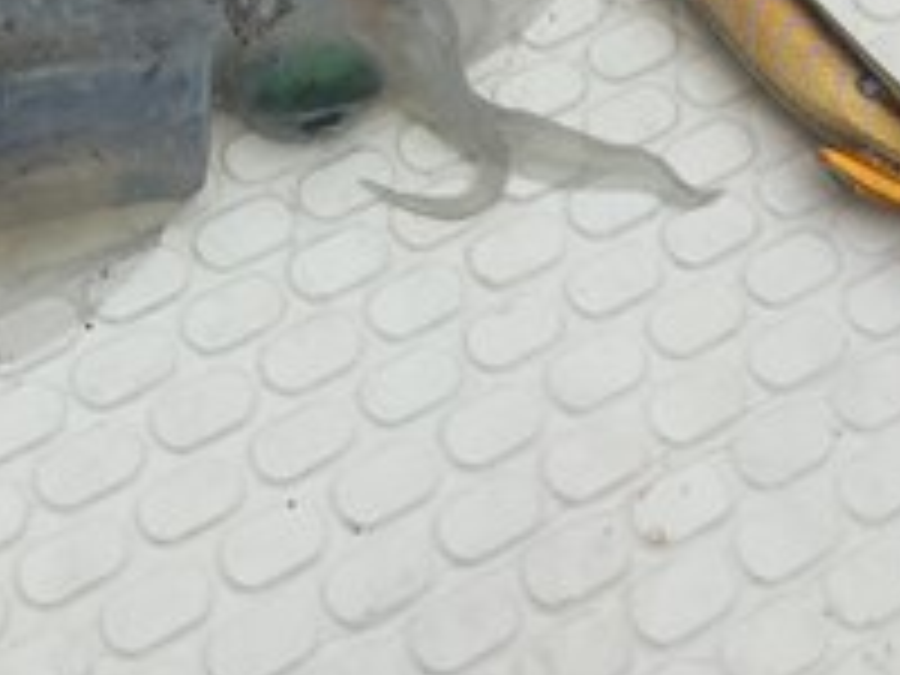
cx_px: 207
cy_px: 99
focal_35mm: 58
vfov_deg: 24.7
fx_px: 1508
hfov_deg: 32.5
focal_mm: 4.15
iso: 32
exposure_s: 1/1647
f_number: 2.2
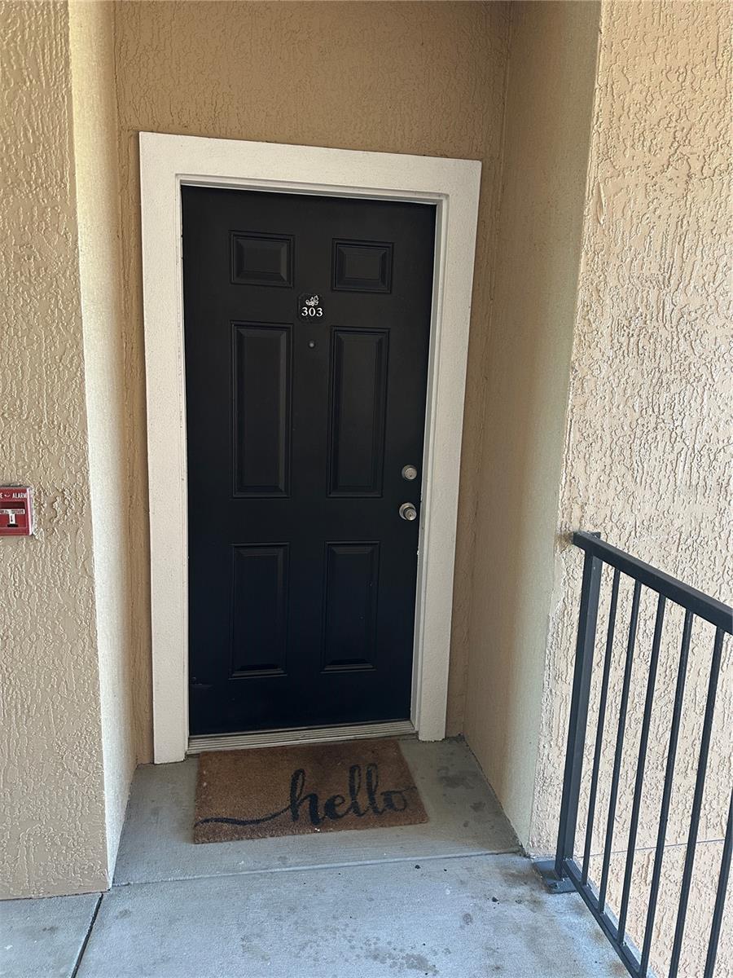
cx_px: 366
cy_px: 489
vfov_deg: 71.6
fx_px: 678
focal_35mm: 24
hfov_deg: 56.8
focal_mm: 6.86
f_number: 1.78
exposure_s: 1/86
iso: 250
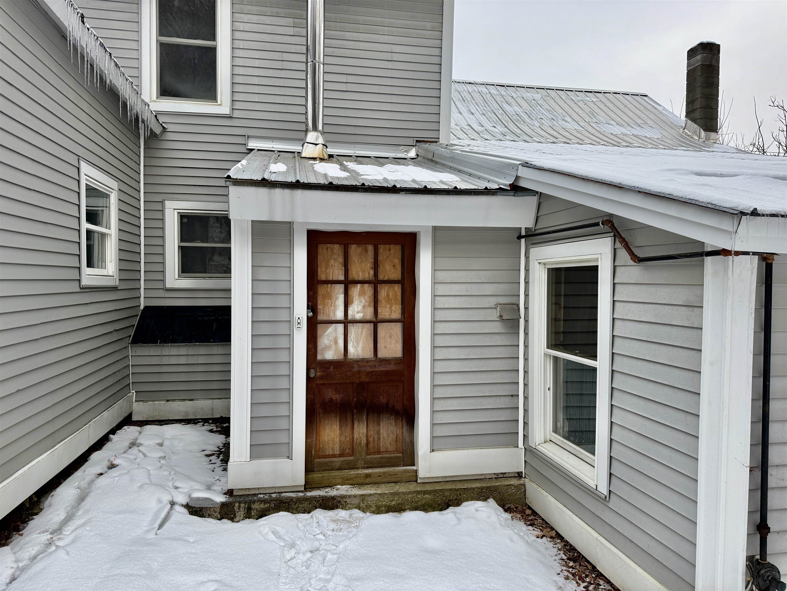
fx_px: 546
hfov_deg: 71.6
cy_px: 296
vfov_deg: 56.8
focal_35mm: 24
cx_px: 394
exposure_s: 1/607
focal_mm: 6.76
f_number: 1.78
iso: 80
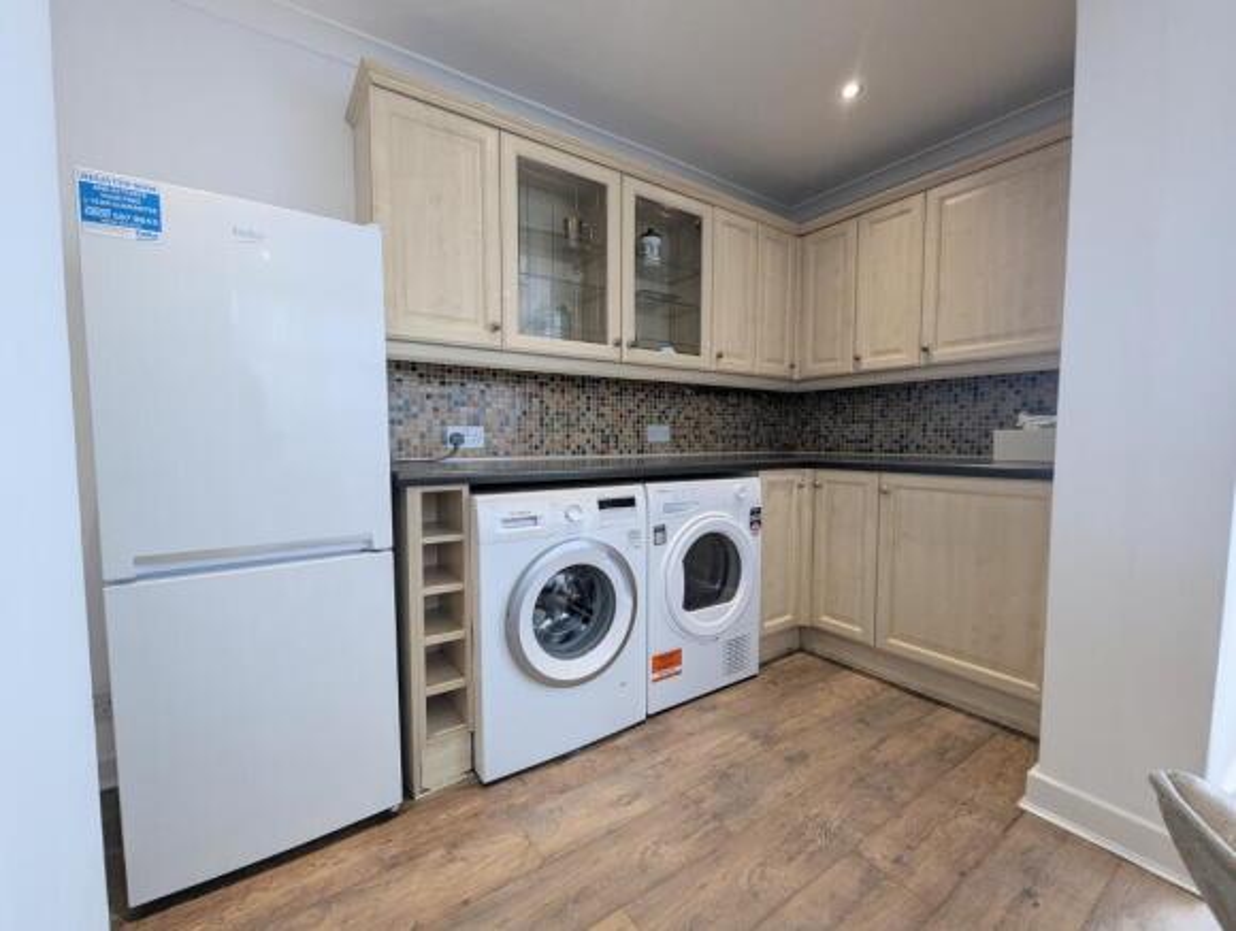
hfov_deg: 106.1
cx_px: 618
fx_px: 465
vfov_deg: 90.1
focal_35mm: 13
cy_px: 466
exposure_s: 1/33.3
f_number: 2.2
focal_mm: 1.95
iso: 45
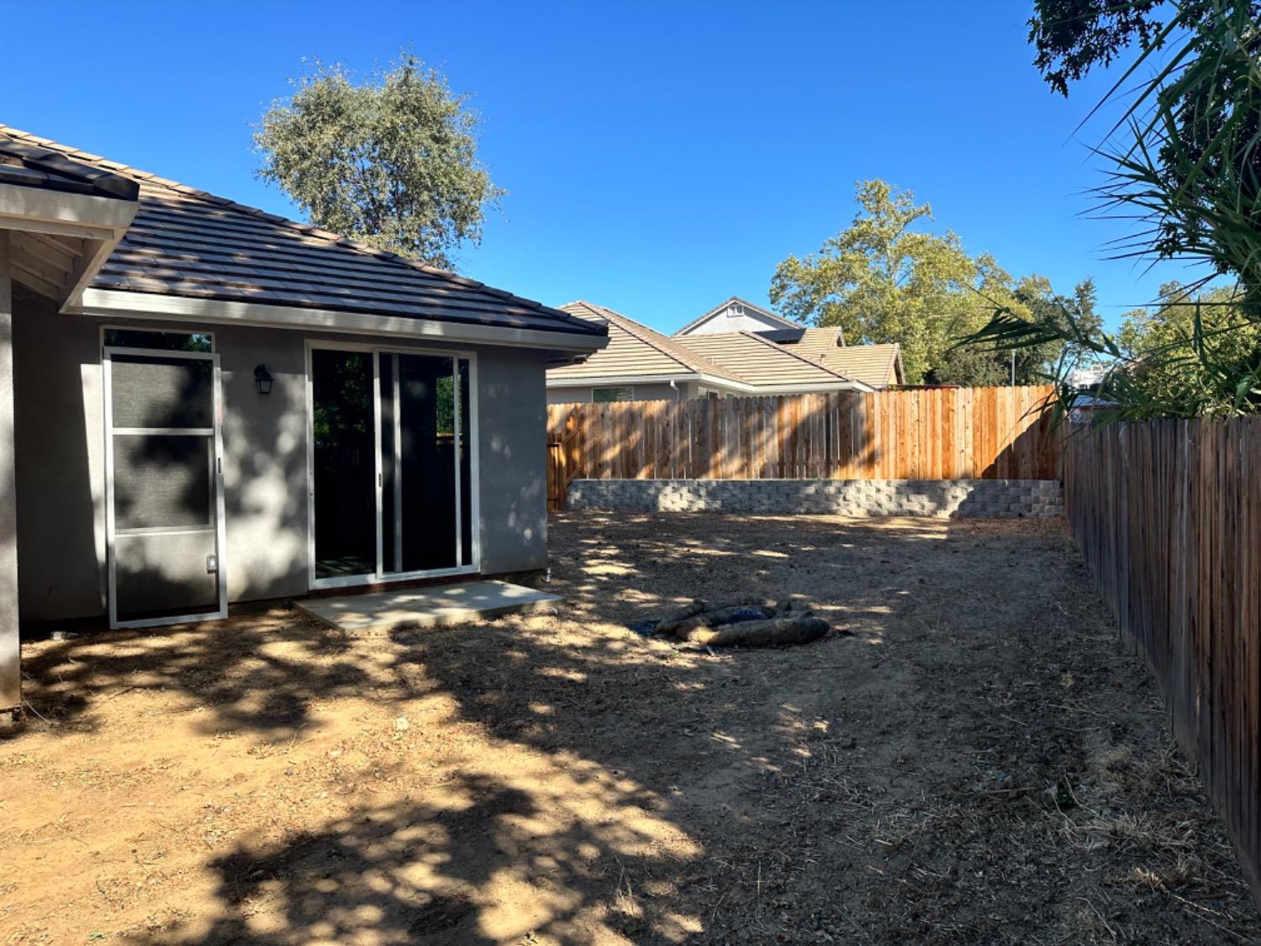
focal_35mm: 24
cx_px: 630
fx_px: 874
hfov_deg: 71.6
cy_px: 473
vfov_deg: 56.8
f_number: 1.78
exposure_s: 1/2591
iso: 80
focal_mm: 6.86
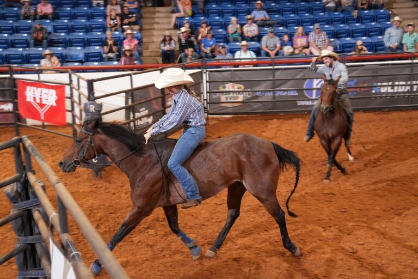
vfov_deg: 28.6
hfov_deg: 41.9
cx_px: 209
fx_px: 546
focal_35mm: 47
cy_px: 140
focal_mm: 47
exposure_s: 1/200
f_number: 5
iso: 2500
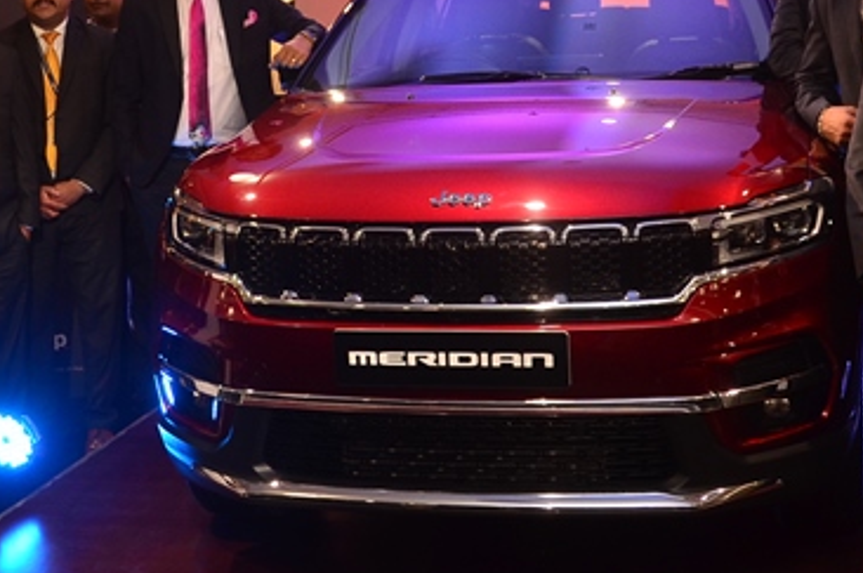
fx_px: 1412
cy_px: 97
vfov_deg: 22.6
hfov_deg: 33.9
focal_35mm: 59
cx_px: 516
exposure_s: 1/125
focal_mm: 18
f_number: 3.5
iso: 640
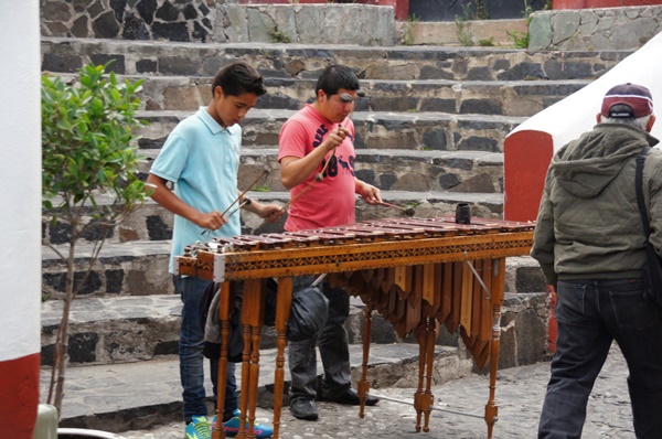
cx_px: 331
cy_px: 220
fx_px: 1515
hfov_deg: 24.7
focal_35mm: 82
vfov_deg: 16.5
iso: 1250
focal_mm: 55
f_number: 5
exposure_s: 1/100
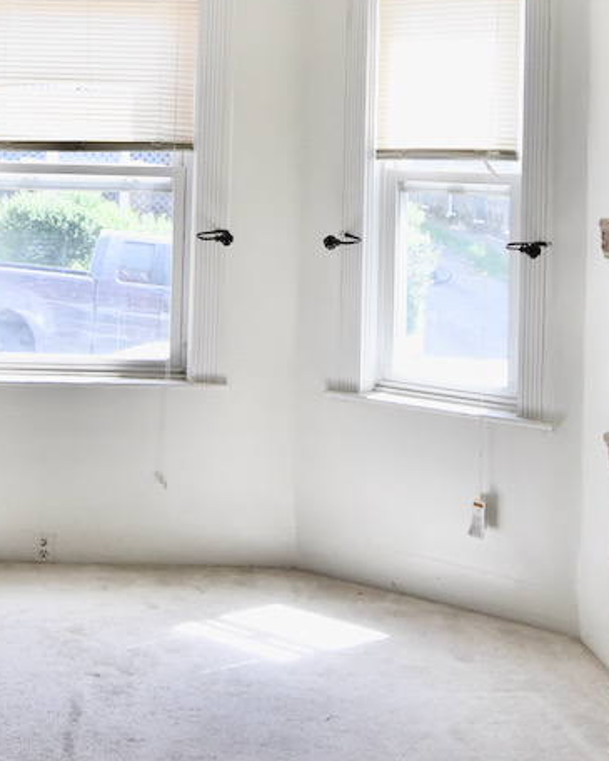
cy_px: 75
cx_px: 194
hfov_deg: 25.5
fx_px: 1336
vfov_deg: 30.4
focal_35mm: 59
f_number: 6.3
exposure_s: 1/160
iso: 800
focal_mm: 15
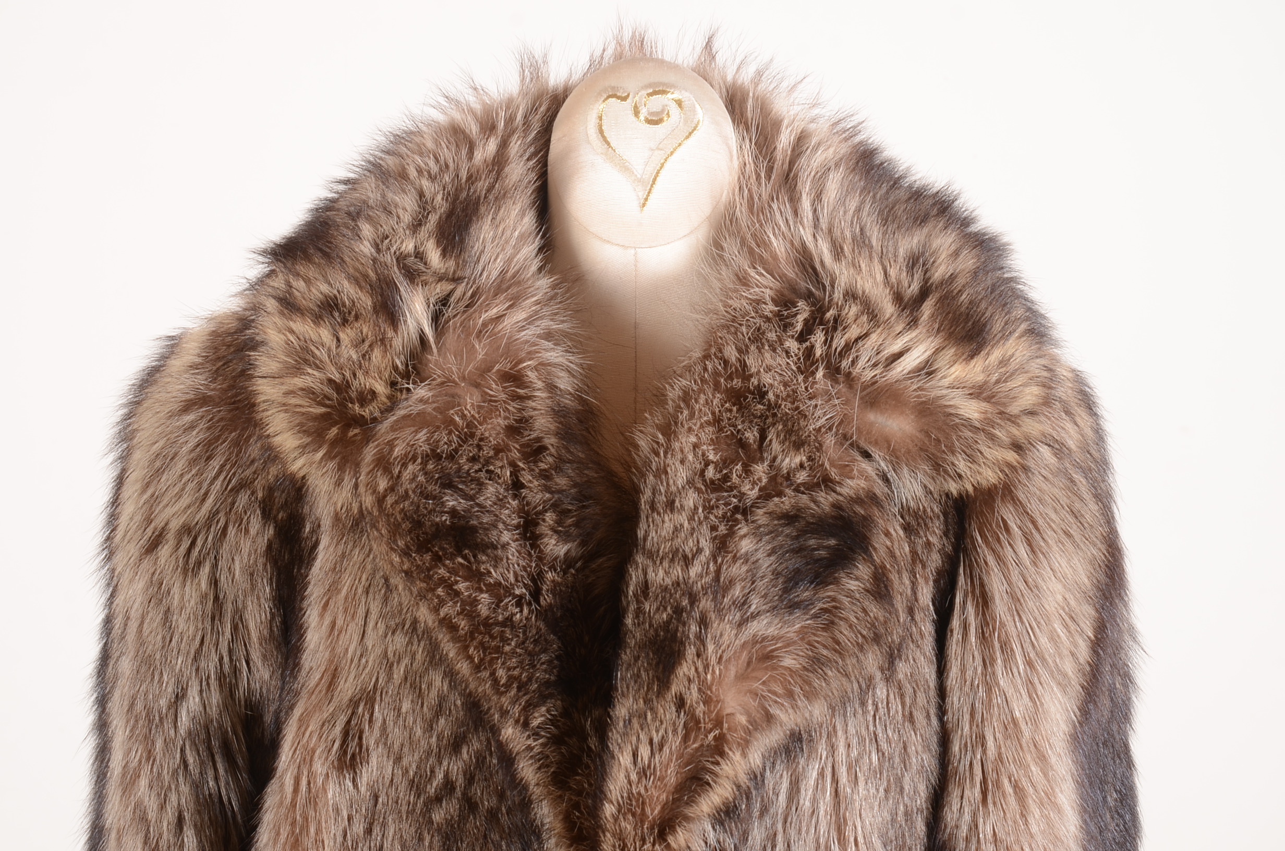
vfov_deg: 17.4
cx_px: 642
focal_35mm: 78
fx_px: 2778
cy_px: 426
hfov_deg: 26.0
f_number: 10
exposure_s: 1/100
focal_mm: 52
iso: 160
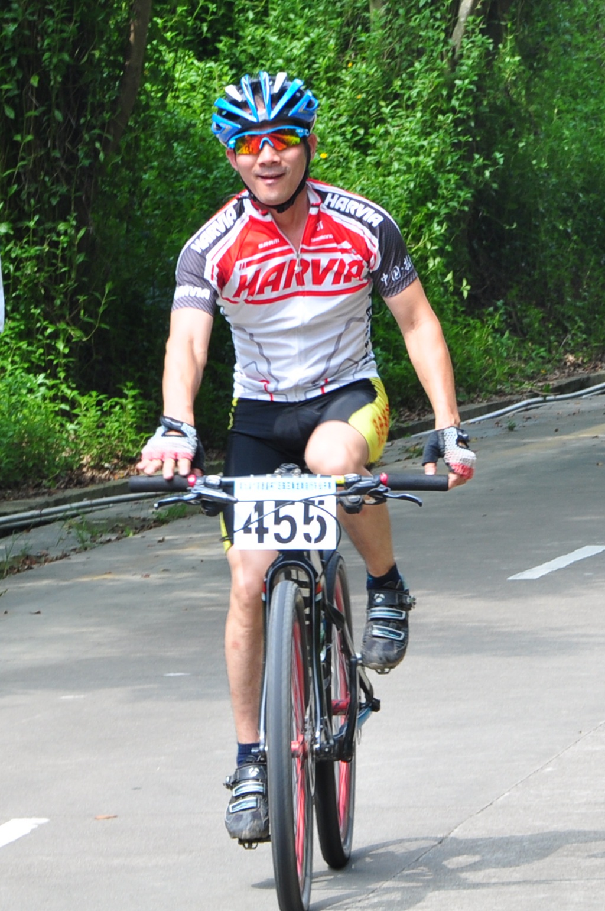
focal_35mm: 128
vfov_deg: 16.1
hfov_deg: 10.7
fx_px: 3221
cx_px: 302
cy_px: 456
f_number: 11
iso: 200
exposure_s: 1/60
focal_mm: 85
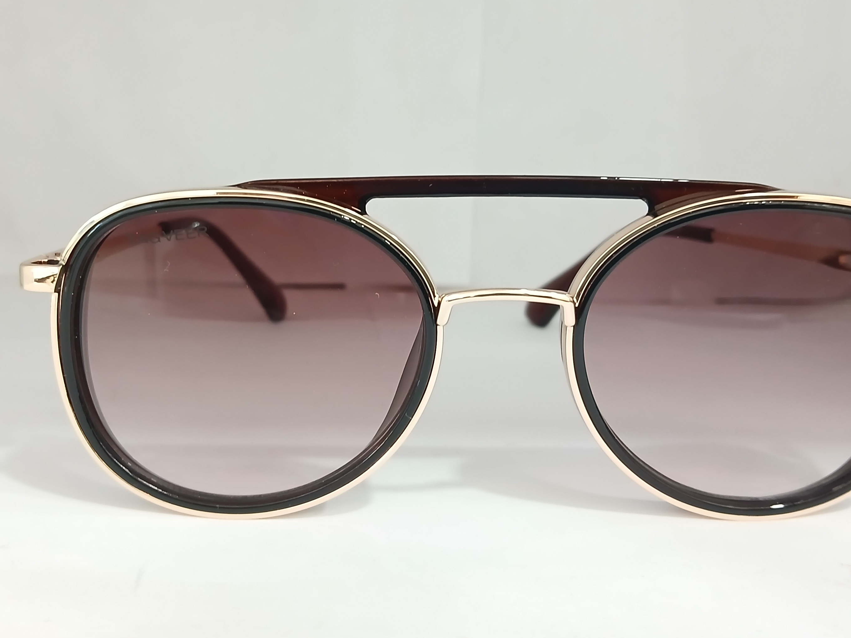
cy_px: 290
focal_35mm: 39
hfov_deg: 47.8
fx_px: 959
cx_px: 385
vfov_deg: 36.8
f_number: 1.8
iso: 250
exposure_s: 1/25
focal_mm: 3.98
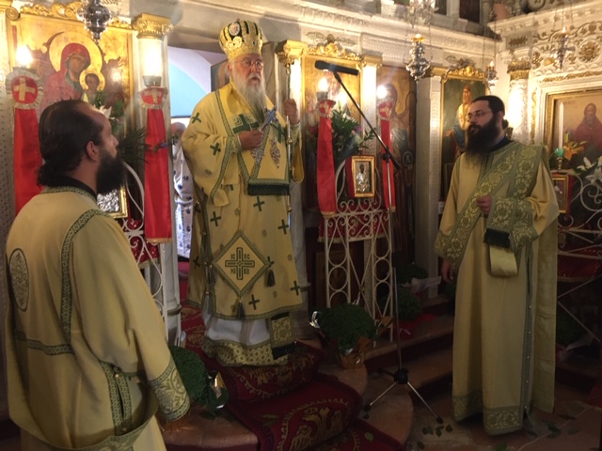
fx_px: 504
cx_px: 301
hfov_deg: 61.7
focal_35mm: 29
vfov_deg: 48.2
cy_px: 226
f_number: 2.2
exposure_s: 1/33
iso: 200
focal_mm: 4.15
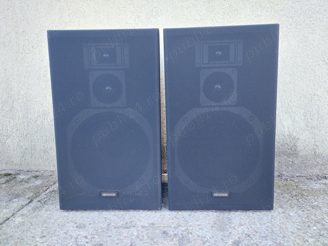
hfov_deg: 71.6
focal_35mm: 24
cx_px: 164
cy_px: 123
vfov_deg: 56.8
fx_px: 227
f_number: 1.8
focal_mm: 5.23
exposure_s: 1/50
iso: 50
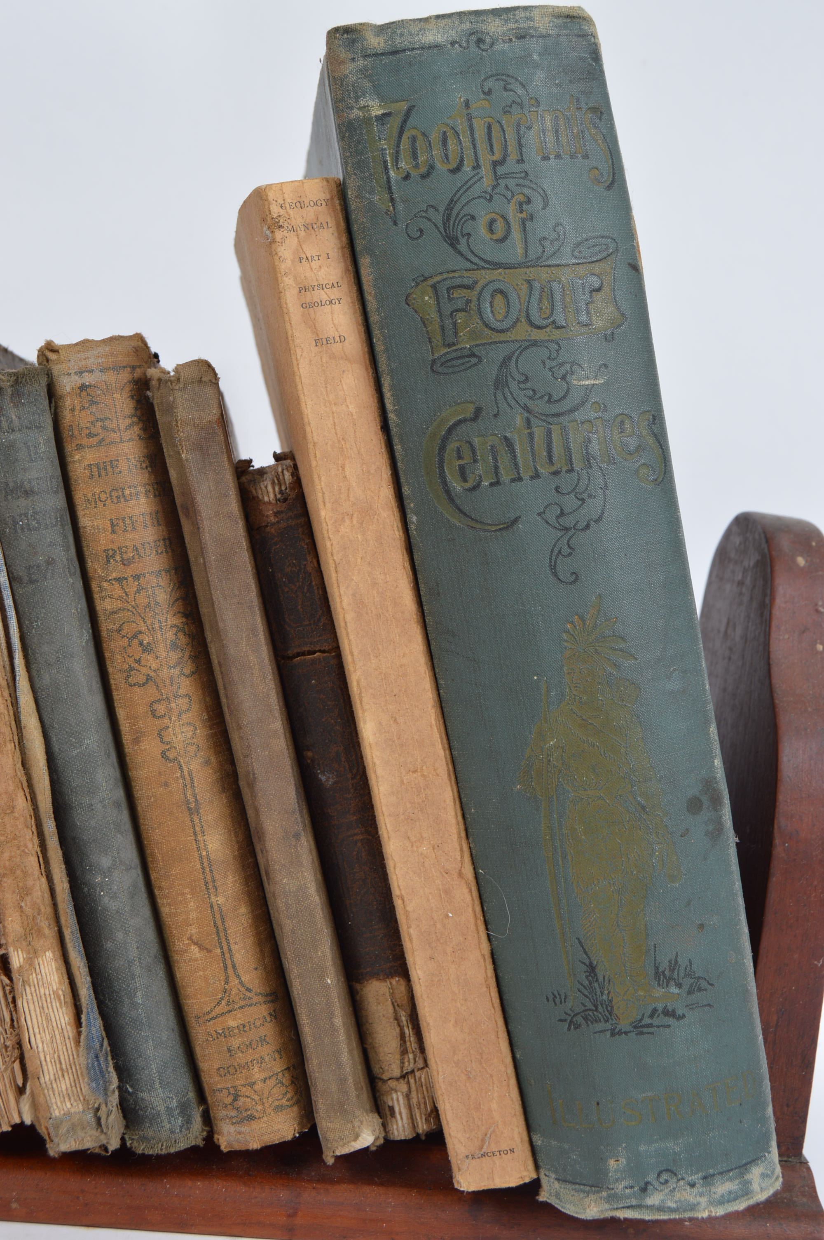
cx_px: 412
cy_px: 620
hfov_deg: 28.9
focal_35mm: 46
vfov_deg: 42.4
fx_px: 1599
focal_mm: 31
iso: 100
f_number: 9
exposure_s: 1/80
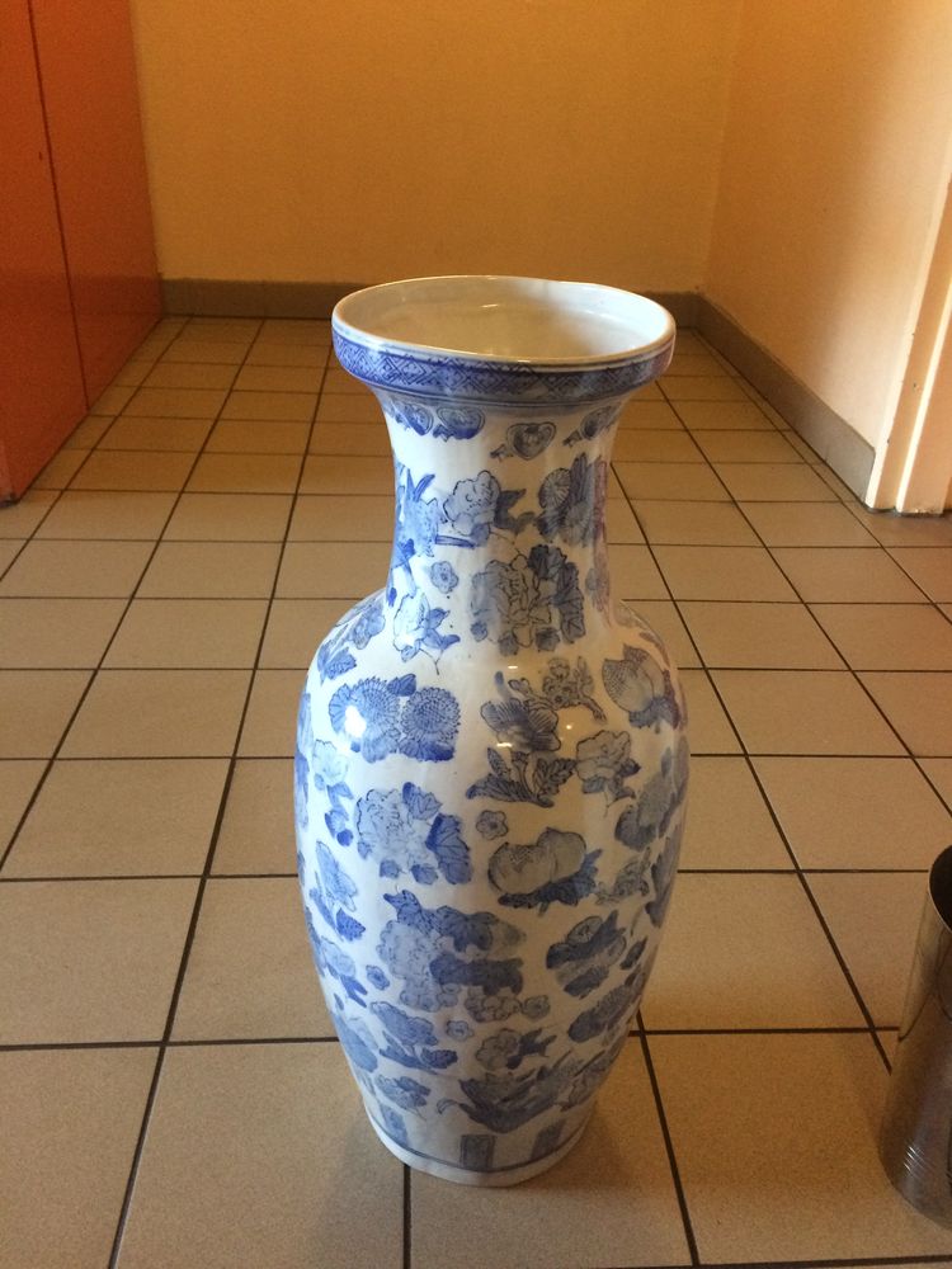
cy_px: 634
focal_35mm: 29
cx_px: 476
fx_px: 1063
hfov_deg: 48.2
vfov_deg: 61.7
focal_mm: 4.15
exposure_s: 1/33
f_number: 2.2
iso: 250
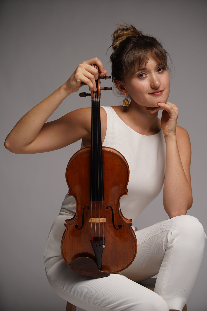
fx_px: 819
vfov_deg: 21.5
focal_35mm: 95
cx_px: 104
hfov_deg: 14.4
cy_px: 156
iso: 100
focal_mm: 95
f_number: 2.8
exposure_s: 1/160
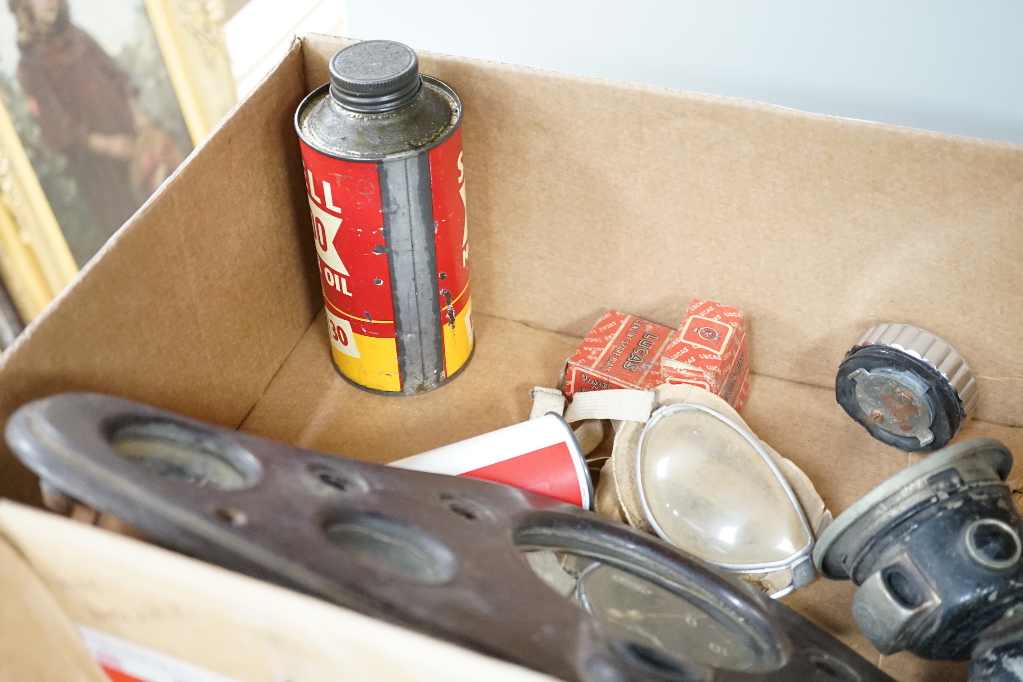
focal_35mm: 45
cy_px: 341
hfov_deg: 43.6
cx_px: 512
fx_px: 1279
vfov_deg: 29.9
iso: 3200
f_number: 3.5
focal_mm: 30
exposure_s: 1/60
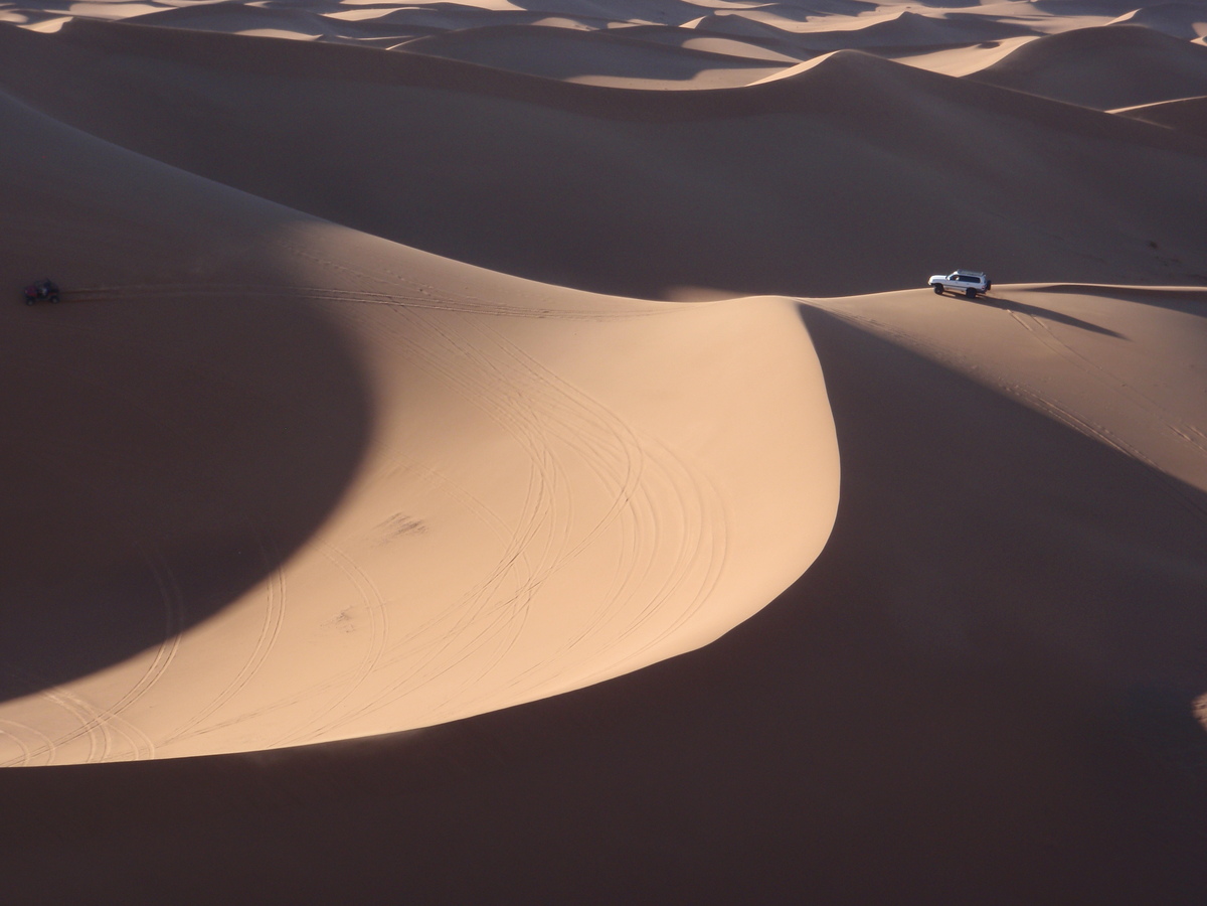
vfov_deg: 14.5
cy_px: 453
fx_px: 3557
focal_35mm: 102
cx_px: 604
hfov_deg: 19.3
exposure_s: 1/200
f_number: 5.1
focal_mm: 18.2
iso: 64
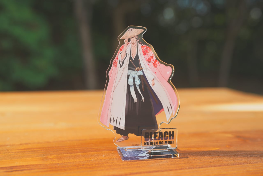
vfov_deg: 37.9
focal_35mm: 35
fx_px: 256
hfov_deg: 54.4
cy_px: 88
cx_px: 132
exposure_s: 1/250
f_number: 4
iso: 100
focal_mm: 35
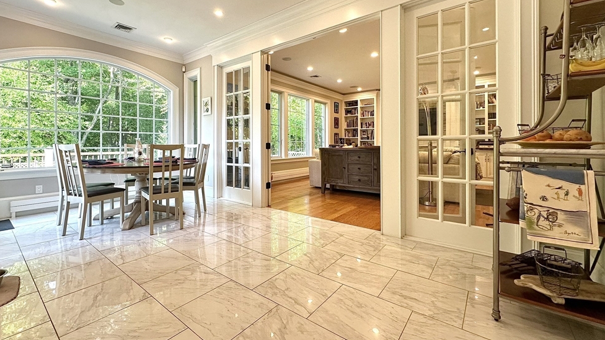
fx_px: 257
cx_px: 289
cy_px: 144
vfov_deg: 66.7
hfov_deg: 99.3
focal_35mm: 16
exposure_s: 1/120
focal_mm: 2.22
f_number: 2.2
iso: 160
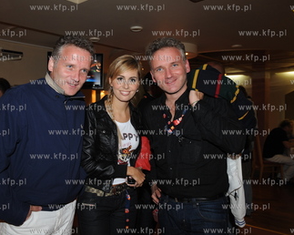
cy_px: 119
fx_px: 313
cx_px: 121
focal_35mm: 36
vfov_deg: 41.1
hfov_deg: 50.1
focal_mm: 31
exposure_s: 1/60
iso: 800
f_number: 4.5
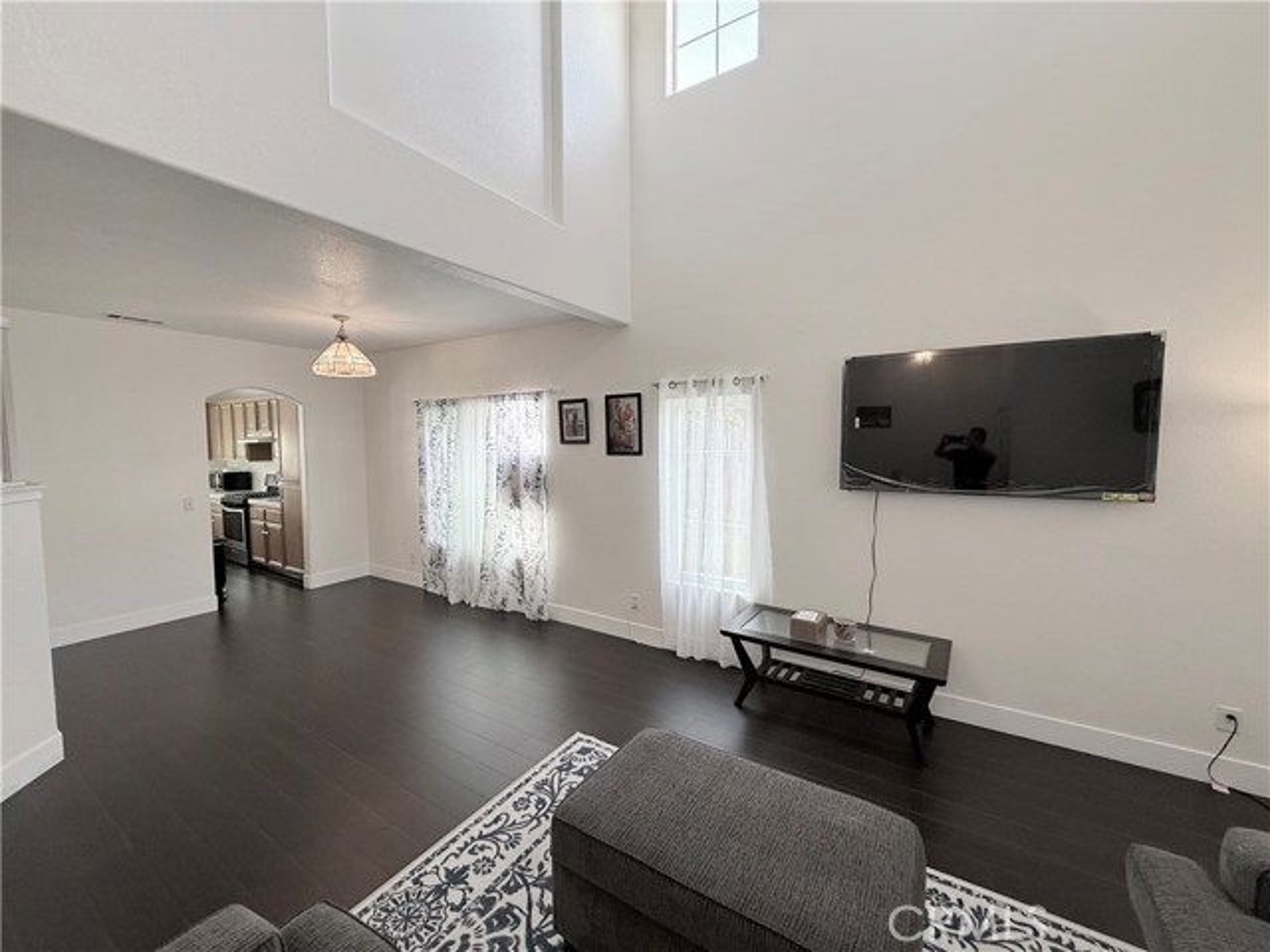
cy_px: 476
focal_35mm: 14
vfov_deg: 85.7
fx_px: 514
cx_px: 635
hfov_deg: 102.1
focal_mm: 2.22
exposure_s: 1/120
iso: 125
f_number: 2.2
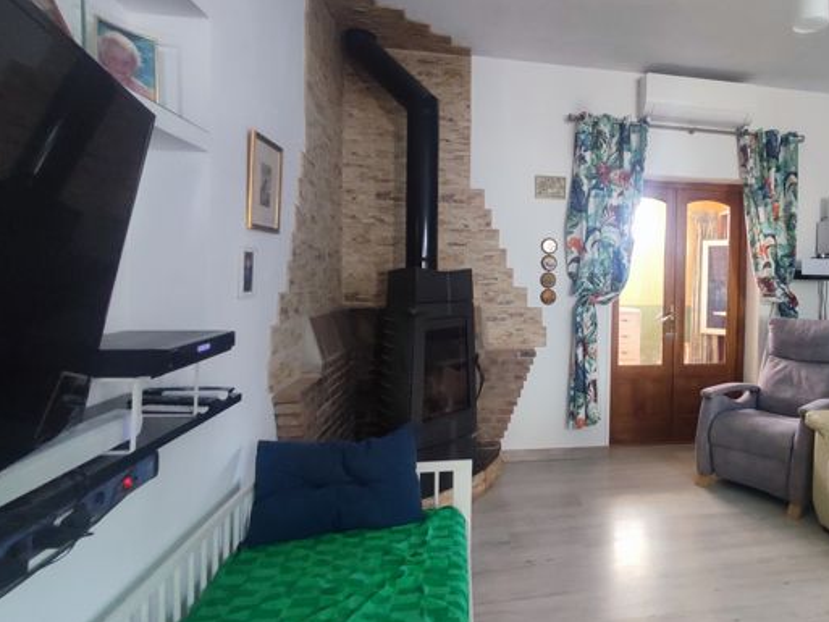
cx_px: 563
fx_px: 527
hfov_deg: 73.7
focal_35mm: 22
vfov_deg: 61.1
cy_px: 295
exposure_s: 1/33
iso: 502
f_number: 2.2
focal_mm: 1.65
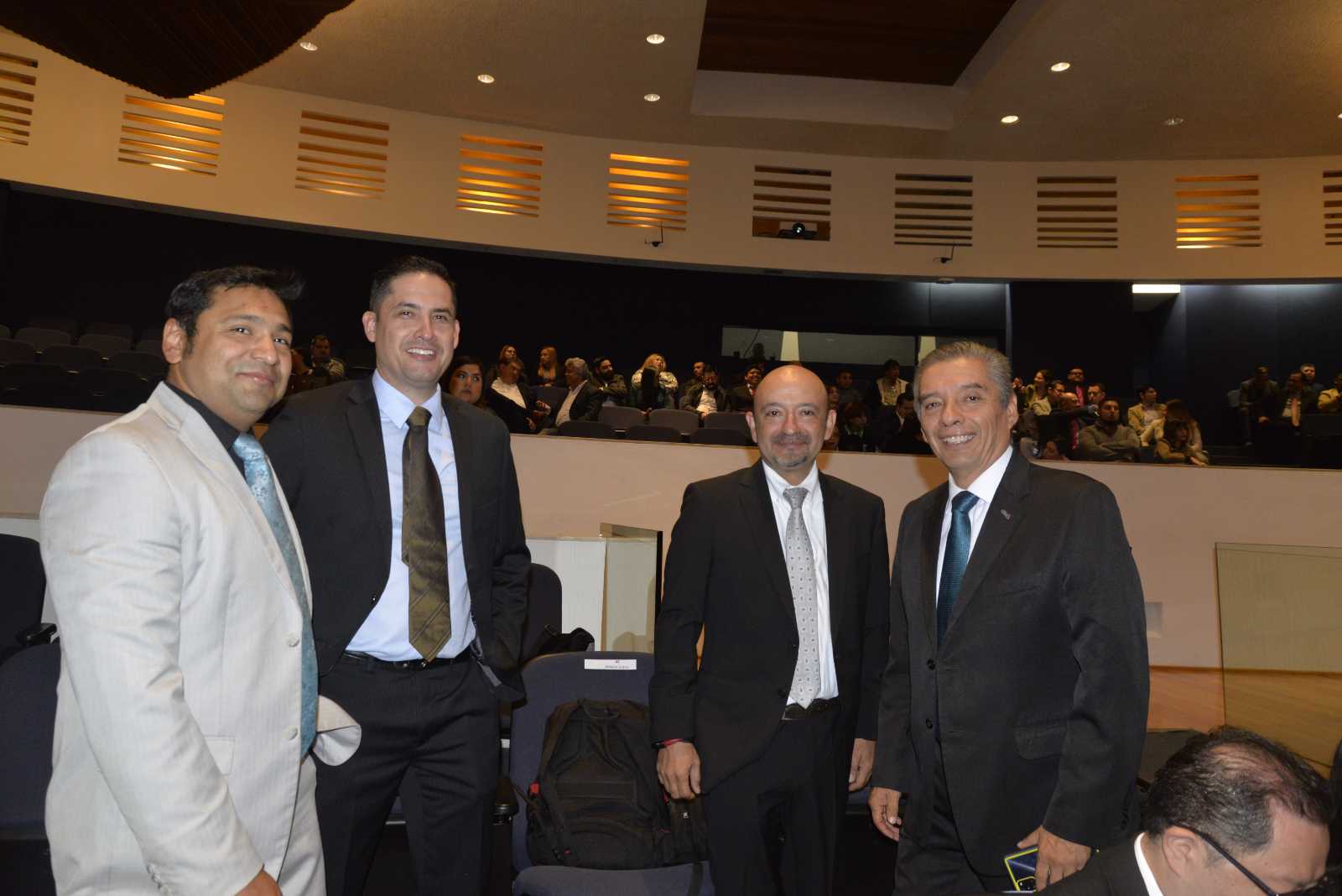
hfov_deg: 73.7
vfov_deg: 53.2
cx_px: 671
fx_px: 895
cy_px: 448
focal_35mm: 24
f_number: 6.3
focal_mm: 24
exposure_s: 1/60
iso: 2500
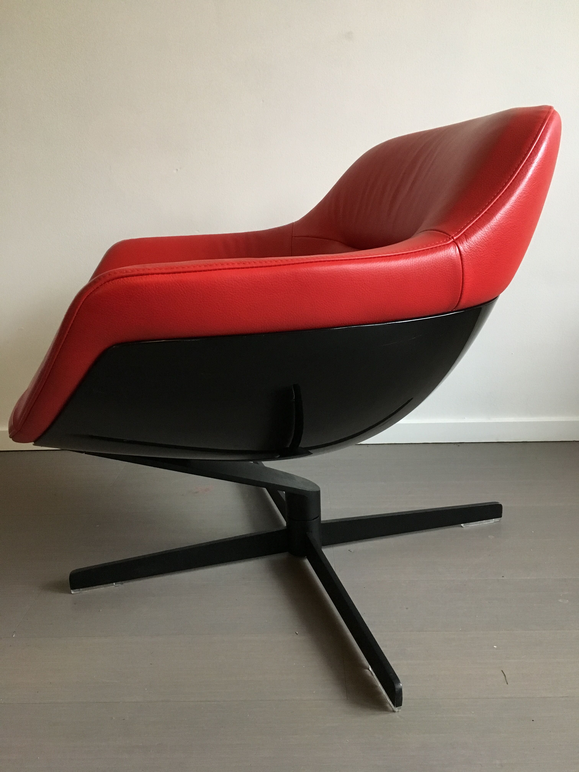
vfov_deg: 61.7
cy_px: 386
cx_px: 290
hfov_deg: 48.2
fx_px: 647
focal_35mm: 29
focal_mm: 4.15
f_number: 2.2
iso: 200
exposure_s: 1/25
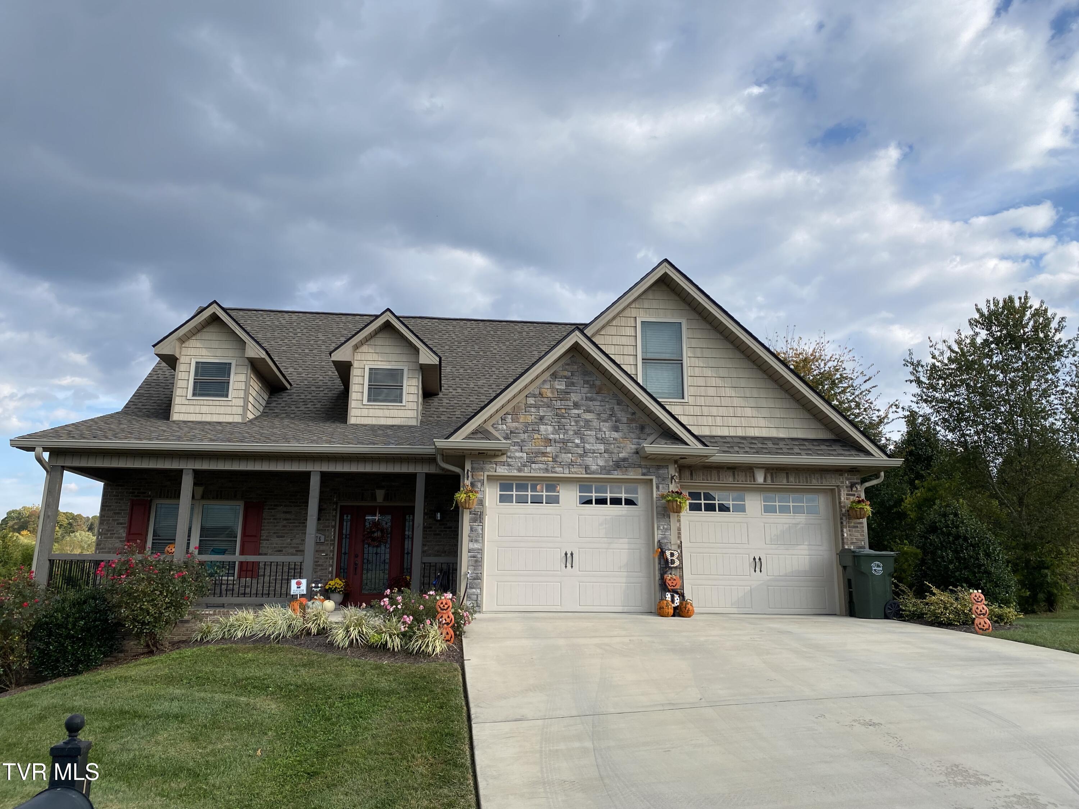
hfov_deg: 67.3
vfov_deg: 53.1
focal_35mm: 26
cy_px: 404
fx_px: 810
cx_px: 540
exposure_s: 1/1996
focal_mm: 4.25
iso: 32
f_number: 1.8
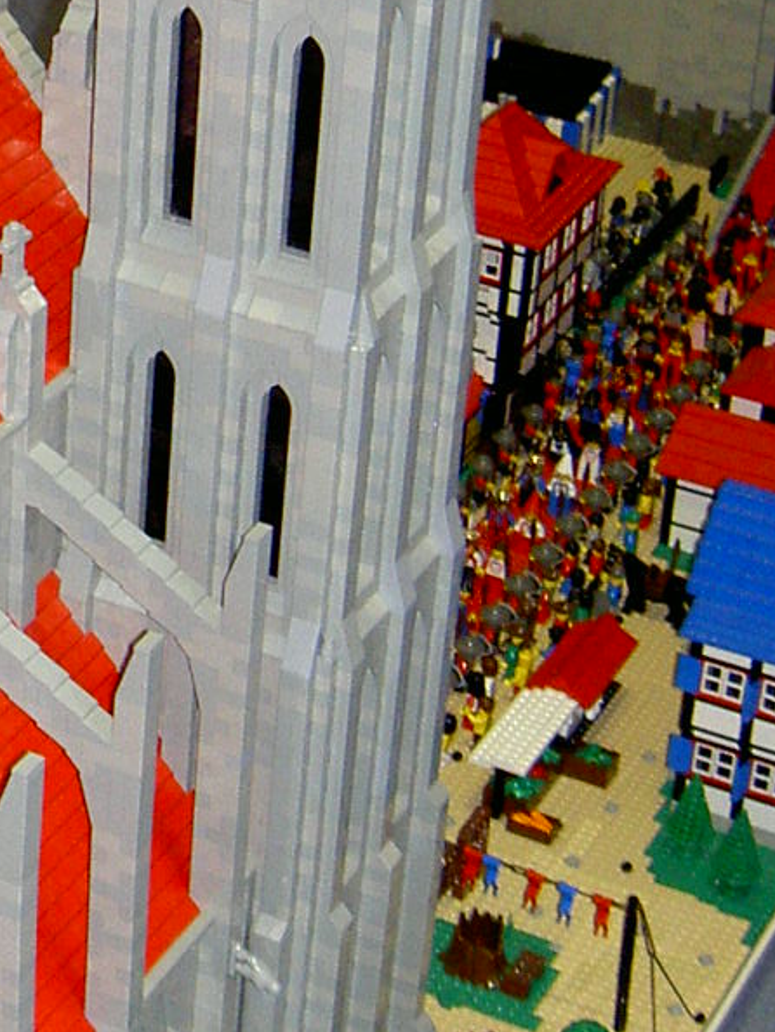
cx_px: -209
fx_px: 3132
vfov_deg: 18.6
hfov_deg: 13.6
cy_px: 257
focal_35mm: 105
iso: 100
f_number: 2.8
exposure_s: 1/59.5
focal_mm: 8
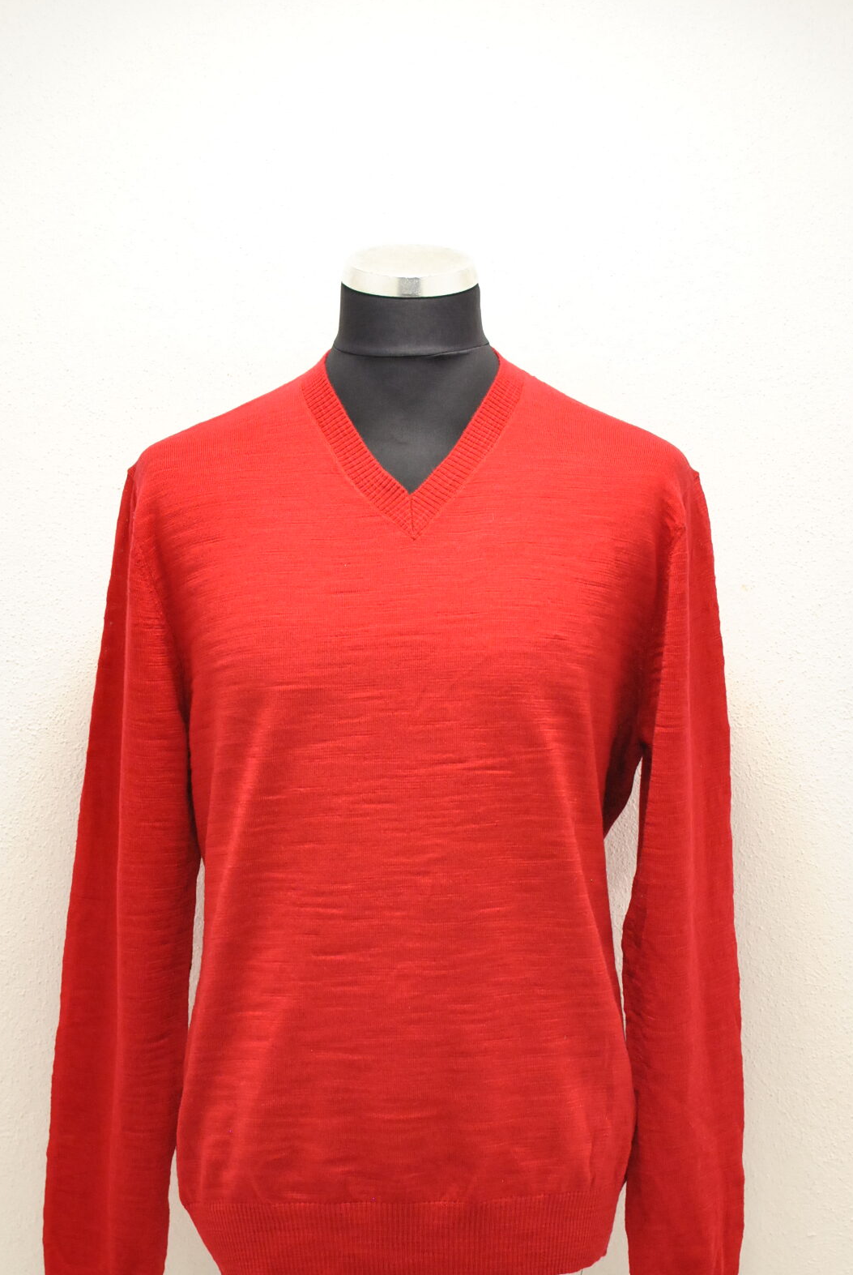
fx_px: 2290
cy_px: 782
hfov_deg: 21.1
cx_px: 363
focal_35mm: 65
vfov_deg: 31.0
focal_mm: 35
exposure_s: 1/100
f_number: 4
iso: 800
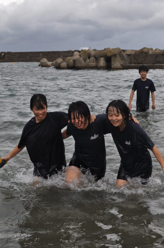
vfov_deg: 35.1
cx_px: 82
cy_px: 124
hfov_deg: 23.7
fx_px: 391
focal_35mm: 57
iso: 640
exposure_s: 1/640
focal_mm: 38
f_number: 13
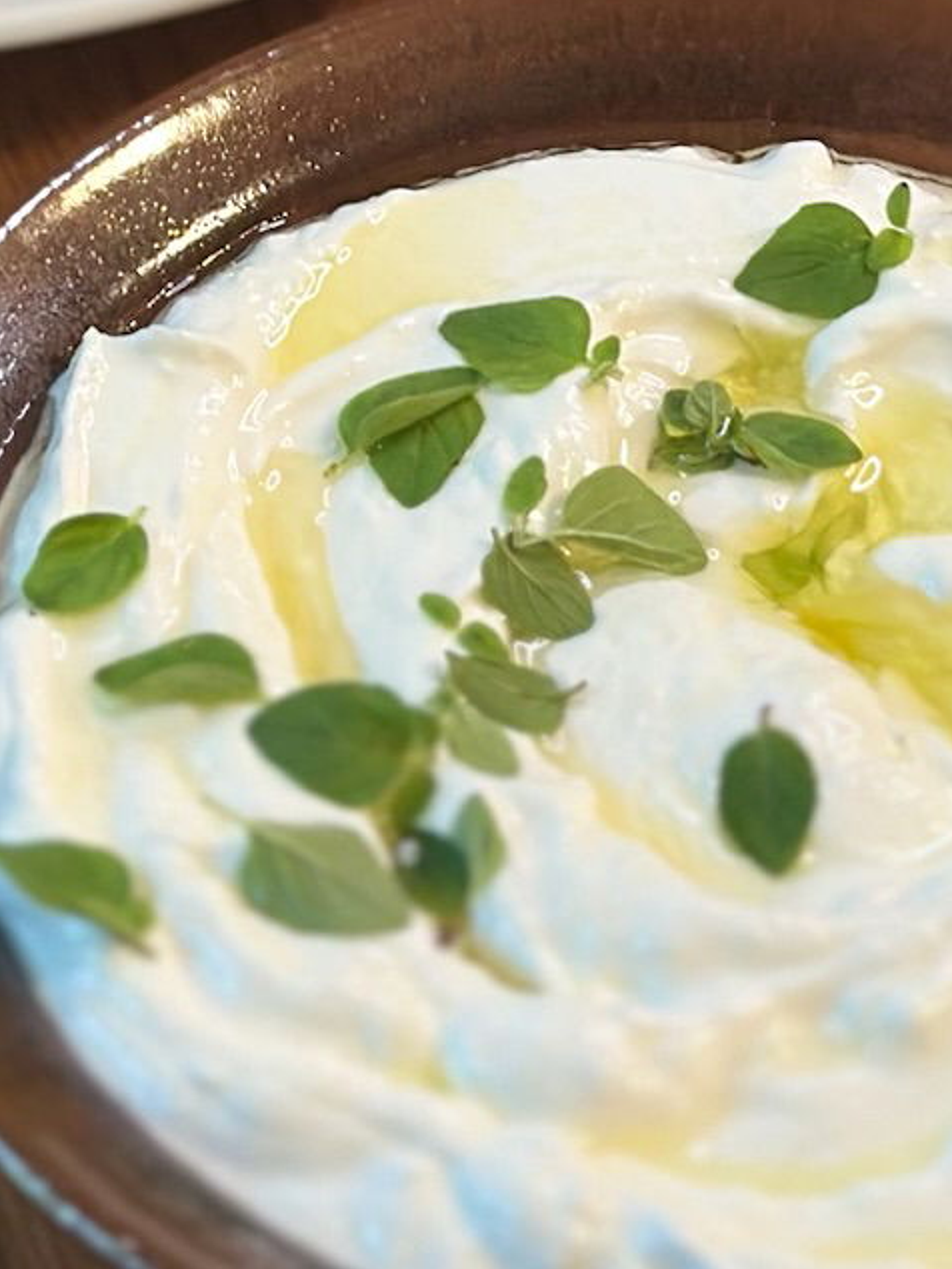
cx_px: 478
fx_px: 5680
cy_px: -588
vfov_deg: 12.2
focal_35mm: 155
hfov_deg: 9.6
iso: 200
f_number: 1.78
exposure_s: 1/60
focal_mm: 6.86
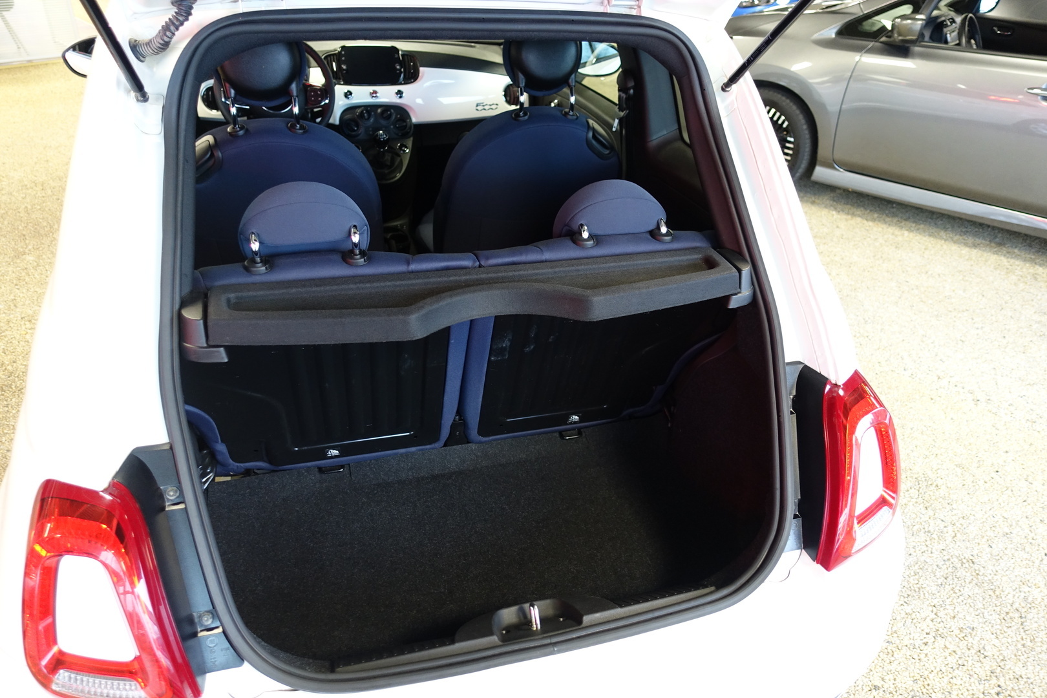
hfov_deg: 73.7
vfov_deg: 53.1
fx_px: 698
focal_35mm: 24
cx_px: 524
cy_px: 349
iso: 500
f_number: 1.8
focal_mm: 8.8
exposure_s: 1/40
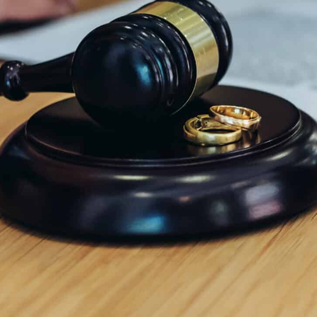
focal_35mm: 159
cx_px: 423
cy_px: -40
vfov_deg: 10.8
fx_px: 1647
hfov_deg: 10.7
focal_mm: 35
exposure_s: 1/80
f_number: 2
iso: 500
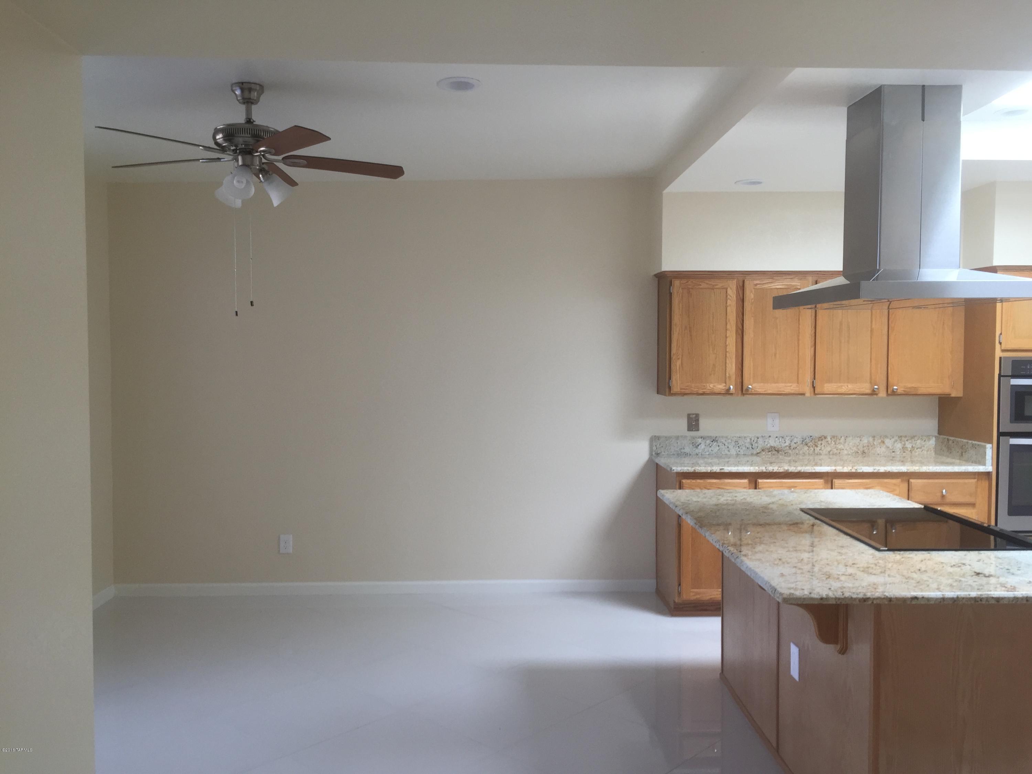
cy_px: 387
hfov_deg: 61.7
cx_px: 516
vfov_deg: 48.2
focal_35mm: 29
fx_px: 865
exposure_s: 1/60
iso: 40
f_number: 2.2
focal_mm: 4.15
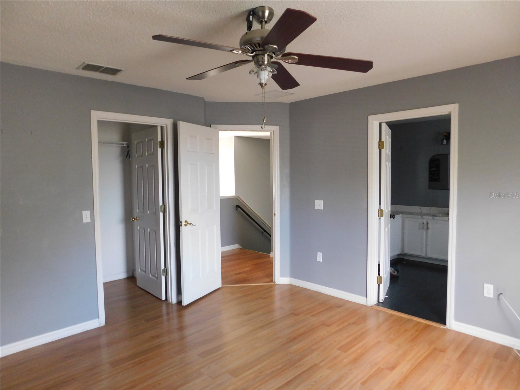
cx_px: 260
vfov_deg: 58.9
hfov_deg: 73.9
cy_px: 195
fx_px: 346
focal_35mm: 23
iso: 400
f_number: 3
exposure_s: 1/20
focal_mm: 4
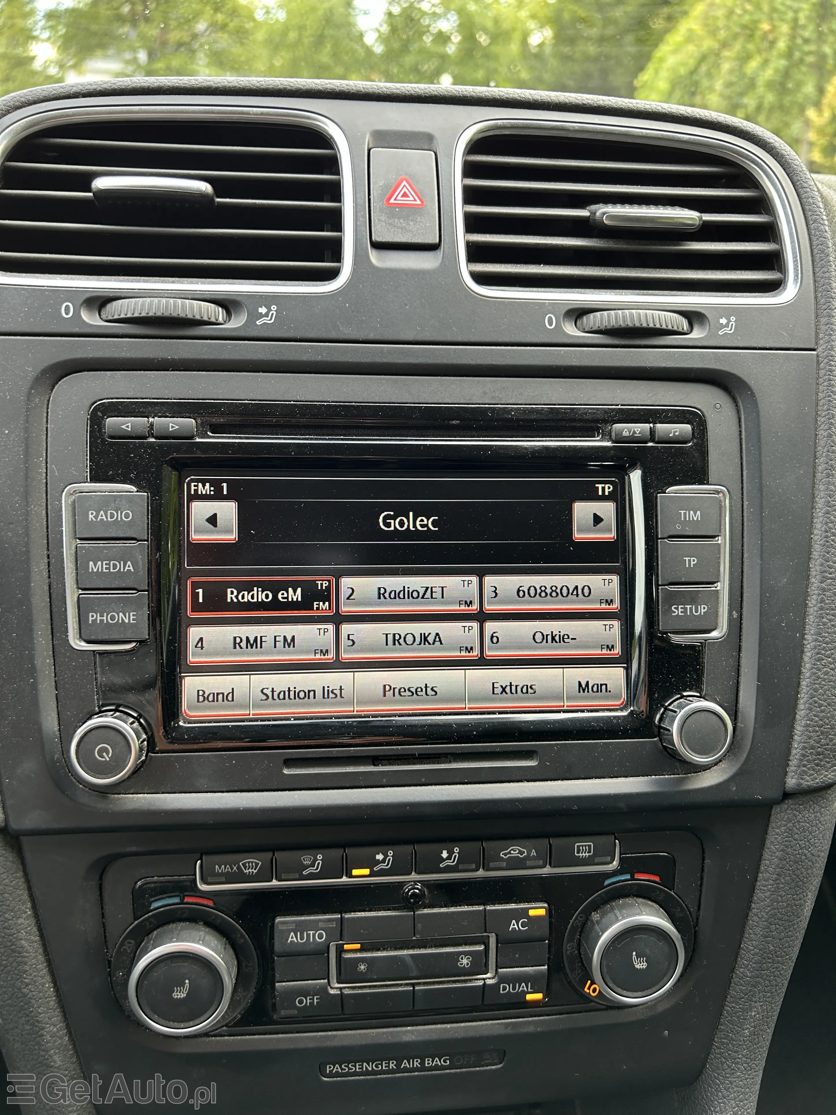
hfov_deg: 53.1
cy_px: 558
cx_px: 418
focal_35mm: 26
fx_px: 837
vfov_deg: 67.3
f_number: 1.5
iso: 100
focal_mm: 5.7
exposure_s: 1/121
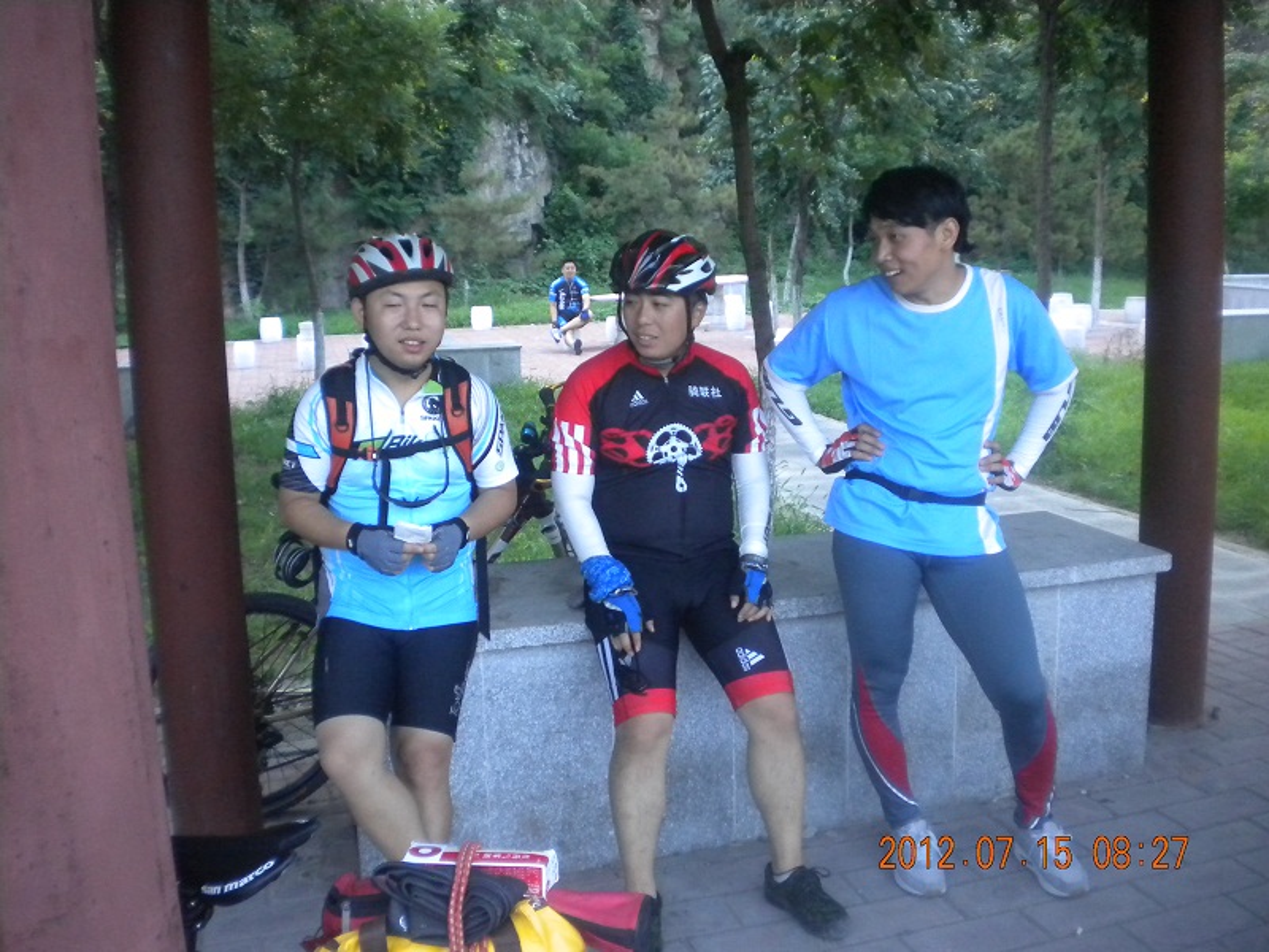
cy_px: 476
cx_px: 634
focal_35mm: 35
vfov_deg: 40.7
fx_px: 1283
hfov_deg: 52.6
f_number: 3.1
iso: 400
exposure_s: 1/284
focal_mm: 6.3
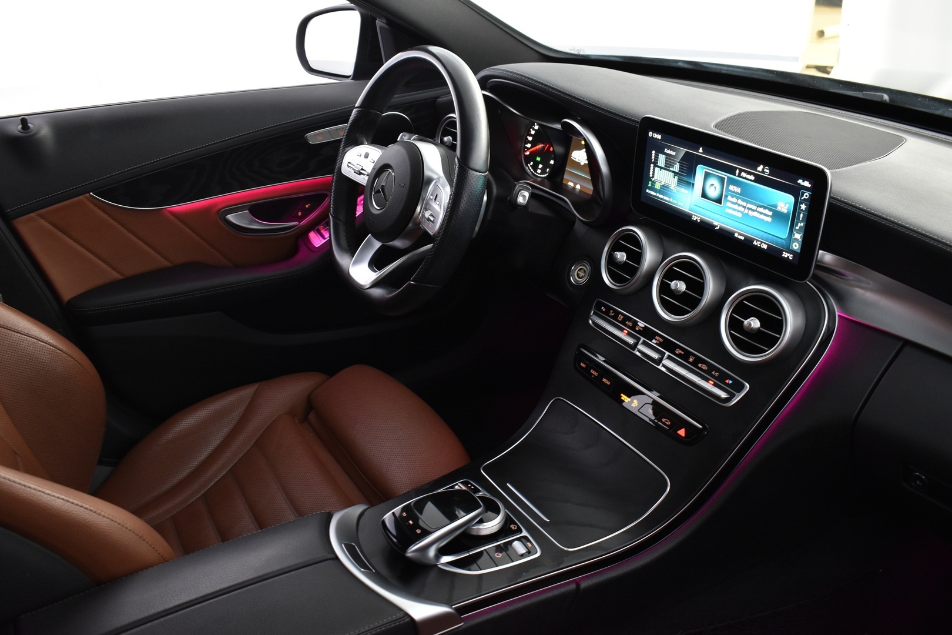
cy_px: 318
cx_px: 476
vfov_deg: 41.7
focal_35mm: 32
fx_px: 833
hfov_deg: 59.5
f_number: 5.6
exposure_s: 1/8
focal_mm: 21
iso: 1250
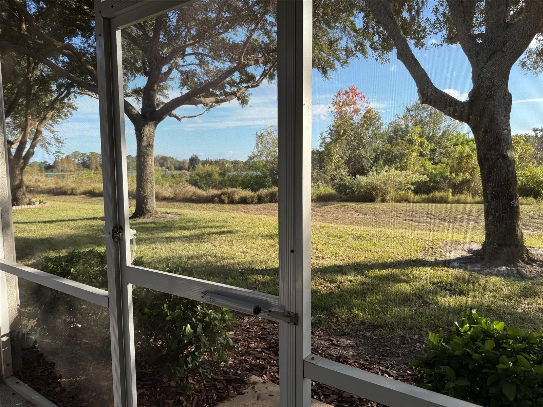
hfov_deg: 71.6
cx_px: 272
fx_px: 376
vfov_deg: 56.8
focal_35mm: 24
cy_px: 204
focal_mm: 6.76
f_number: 1.78
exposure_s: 1/1314
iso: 80
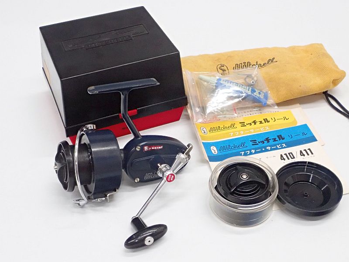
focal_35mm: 43
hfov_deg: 43.9
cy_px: 131
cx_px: 174
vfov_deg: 33.6
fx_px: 434
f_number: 4
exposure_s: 1/40
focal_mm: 7.86
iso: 1250
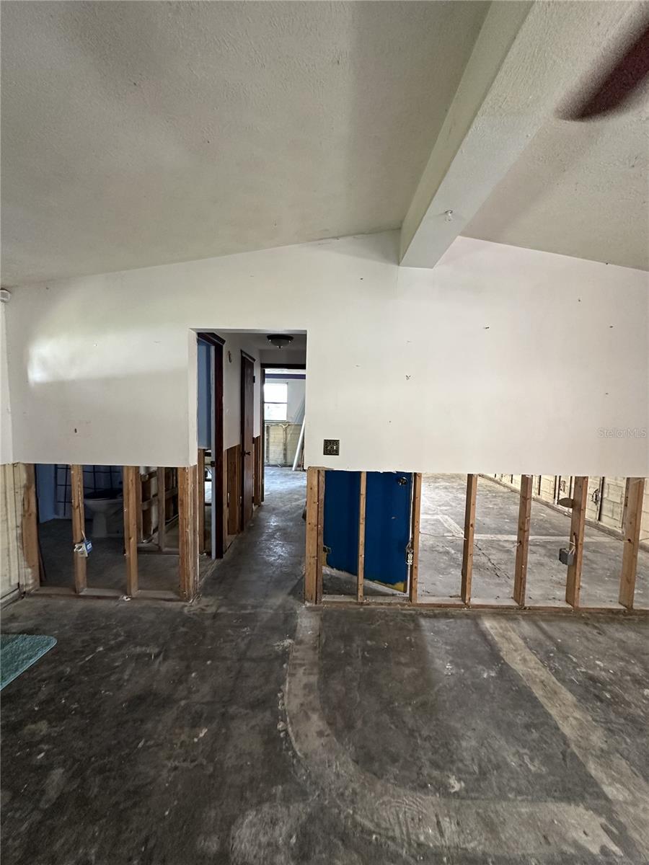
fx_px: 350
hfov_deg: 85.7
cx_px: 324
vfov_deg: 102.1
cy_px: 432
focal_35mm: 14
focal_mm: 2.22
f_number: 2.2
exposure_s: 1/60
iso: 400
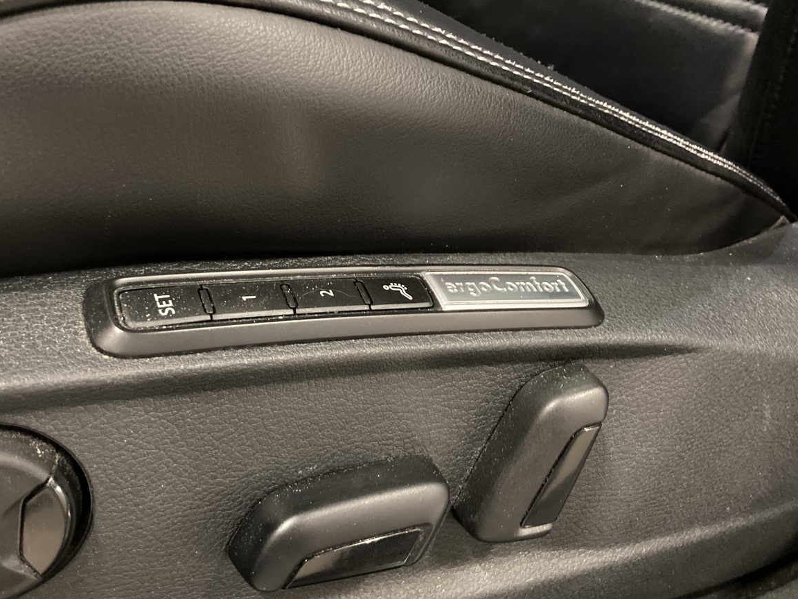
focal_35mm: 35
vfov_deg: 40.7
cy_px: 281
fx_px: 807
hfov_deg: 52.4
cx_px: 331
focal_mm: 3.99
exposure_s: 1/20
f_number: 1.8
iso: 640
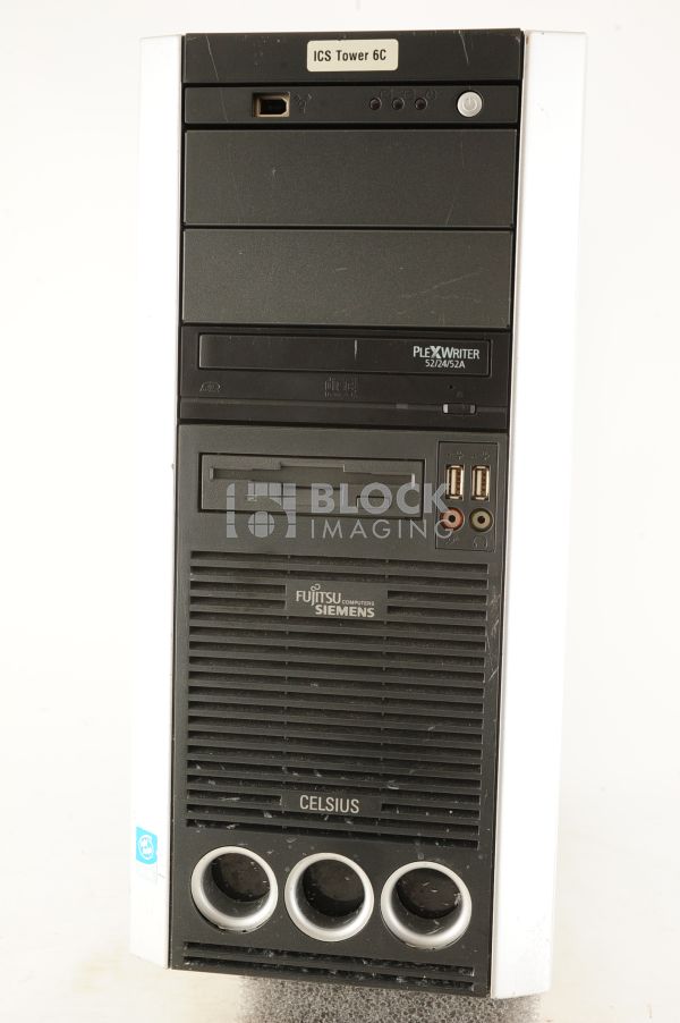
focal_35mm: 50
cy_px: 512
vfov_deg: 39.6
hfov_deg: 27.0
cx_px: 340
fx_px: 1419
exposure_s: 1/125
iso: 1600
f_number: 10
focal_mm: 50
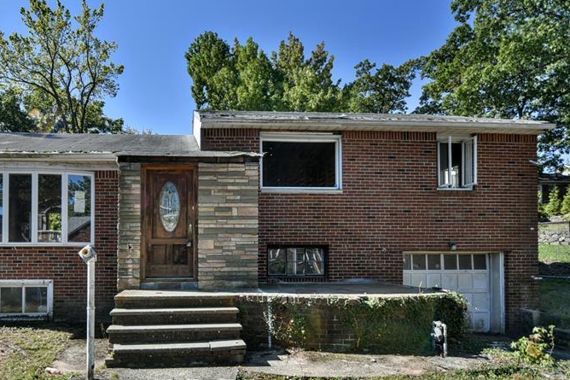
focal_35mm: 23
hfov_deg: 74.6
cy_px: 250
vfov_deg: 54.1
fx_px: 364
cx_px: 208
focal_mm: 15
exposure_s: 1/3000
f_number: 2.8
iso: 200
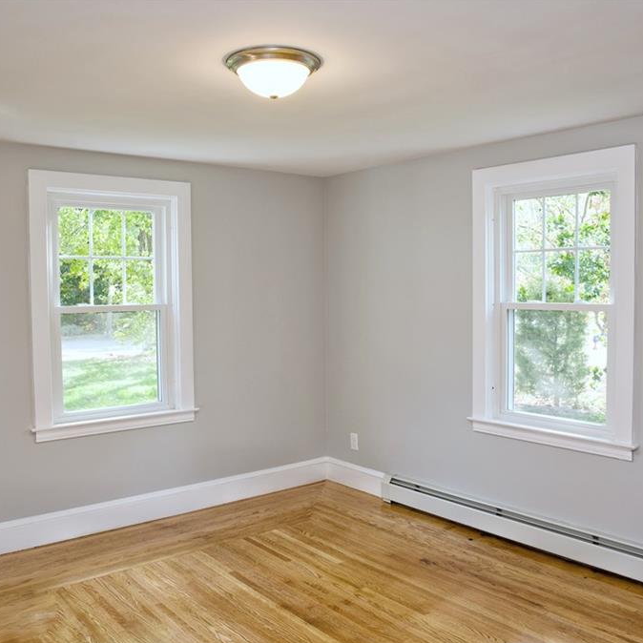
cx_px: 344
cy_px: 323
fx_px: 651
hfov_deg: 52.5
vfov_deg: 52.5
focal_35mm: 31
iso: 320
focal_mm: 24
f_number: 4.5
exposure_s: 1/60
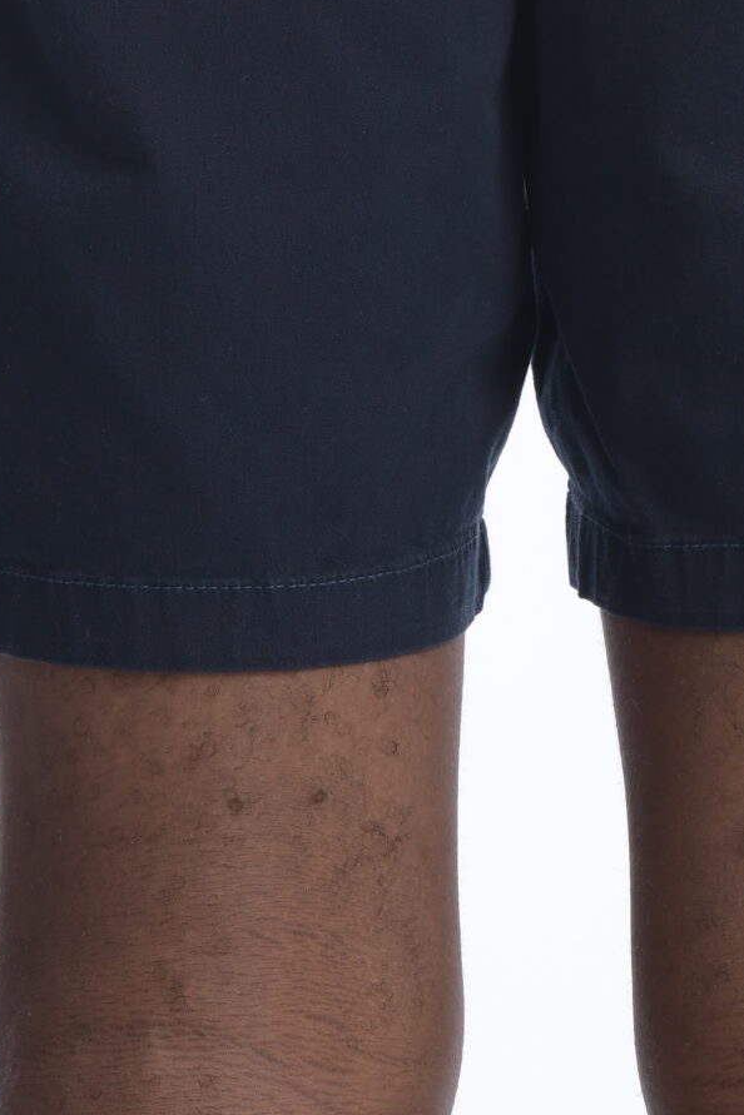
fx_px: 16026
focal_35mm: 517
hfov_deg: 2.7
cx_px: 429
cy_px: -227
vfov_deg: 4.0
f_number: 11
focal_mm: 180
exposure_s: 1/250
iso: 500
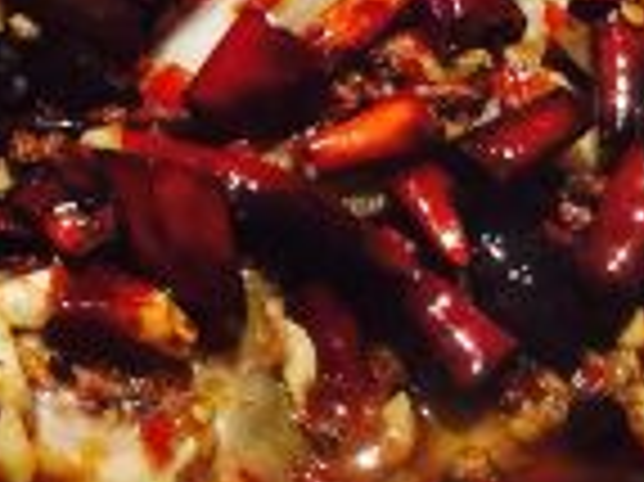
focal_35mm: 142
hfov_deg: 13.8
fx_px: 2640
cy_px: 151
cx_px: 131
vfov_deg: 10.4
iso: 64
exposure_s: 1/4
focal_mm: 4.15
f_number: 2.2
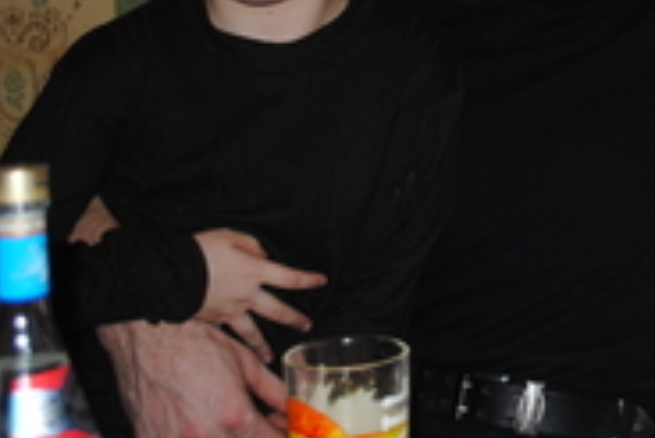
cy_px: -30
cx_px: 705
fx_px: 1602
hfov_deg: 22.0
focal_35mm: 88
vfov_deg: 15.2
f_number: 4
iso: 200
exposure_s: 1/60
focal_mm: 24
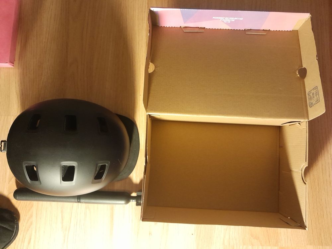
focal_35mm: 27
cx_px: 166
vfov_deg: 51.4
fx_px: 259
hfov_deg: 65.3
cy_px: 124
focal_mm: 4
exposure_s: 1/25
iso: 800
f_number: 1.8
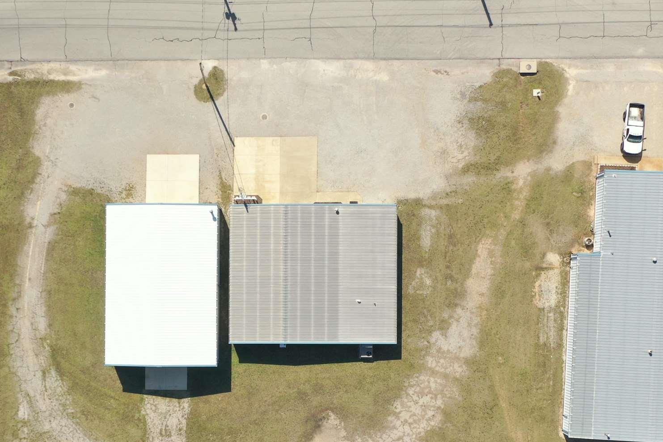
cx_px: 279
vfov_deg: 23.3
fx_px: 1068
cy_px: 299
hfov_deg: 34.4
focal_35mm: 58
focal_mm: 10.26
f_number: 3.5
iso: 100
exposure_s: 1/50
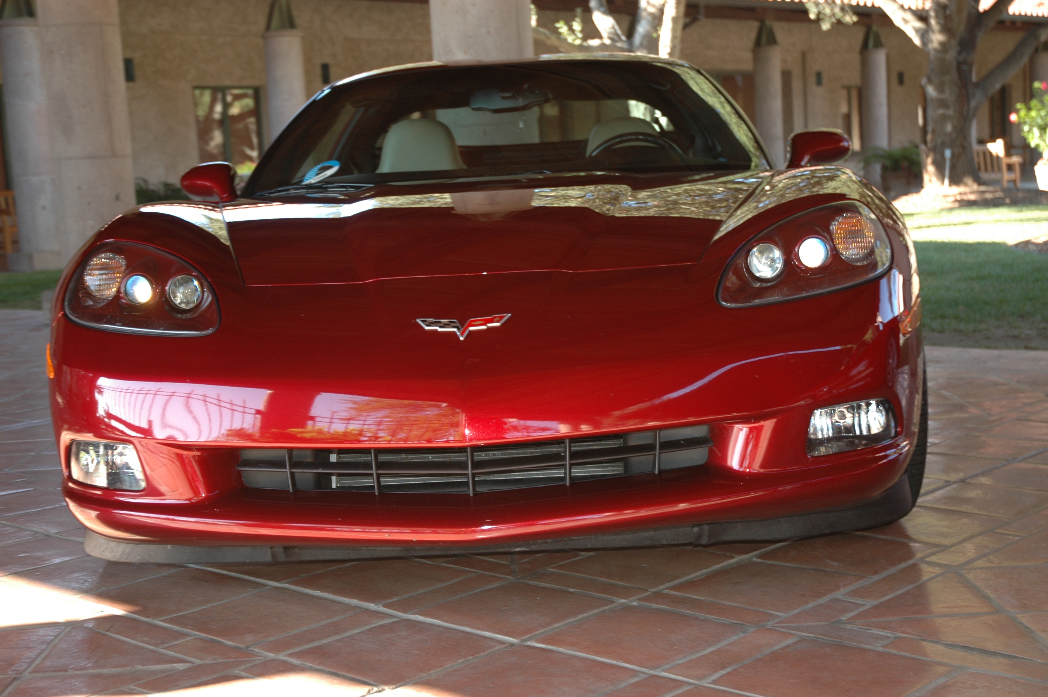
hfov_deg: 37.9
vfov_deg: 25.7
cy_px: 348
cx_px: 524
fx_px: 1527
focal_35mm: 52
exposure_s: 1/60
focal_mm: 35
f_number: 4.2
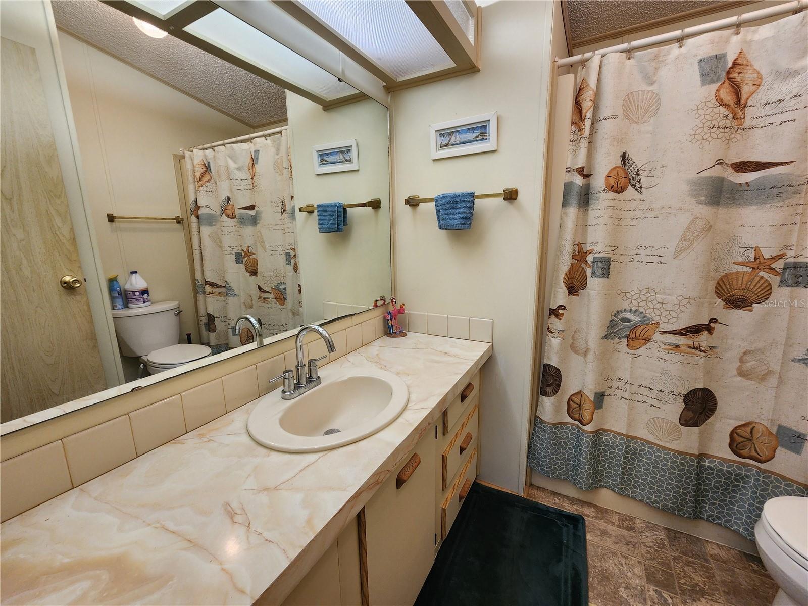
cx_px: 404
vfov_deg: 89.9
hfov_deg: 106.2
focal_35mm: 13
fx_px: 303
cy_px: 303
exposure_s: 1/60
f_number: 2.2
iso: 160
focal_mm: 2.2
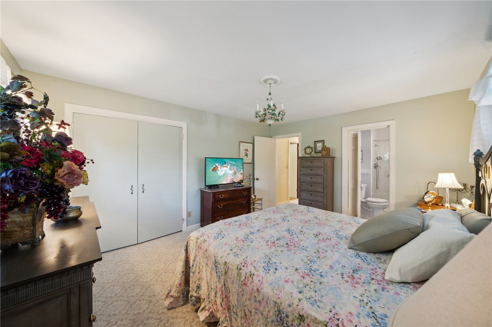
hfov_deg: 112.6
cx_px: 246
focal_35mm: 12
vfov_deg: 89.9
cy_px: 164
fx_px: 164
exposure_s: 1/1.67
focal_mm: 12
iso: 125
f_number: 11
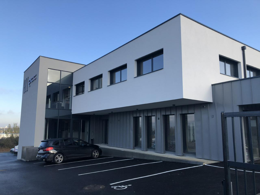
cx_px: 130
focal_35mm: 28
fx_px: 210
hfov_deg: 63.4
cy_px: 98
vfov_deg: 49.7
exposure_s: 1/685
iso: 20
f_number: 1.8
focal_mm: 3.99
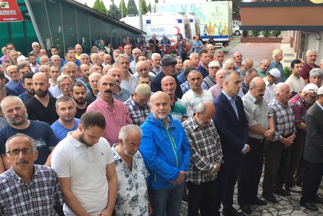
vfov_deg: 31.4
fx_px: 377
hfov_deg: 45.8
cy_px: 159
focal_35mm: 42
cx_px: 210
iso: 50
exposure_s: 1/100
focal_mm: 4.15
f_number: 2.2
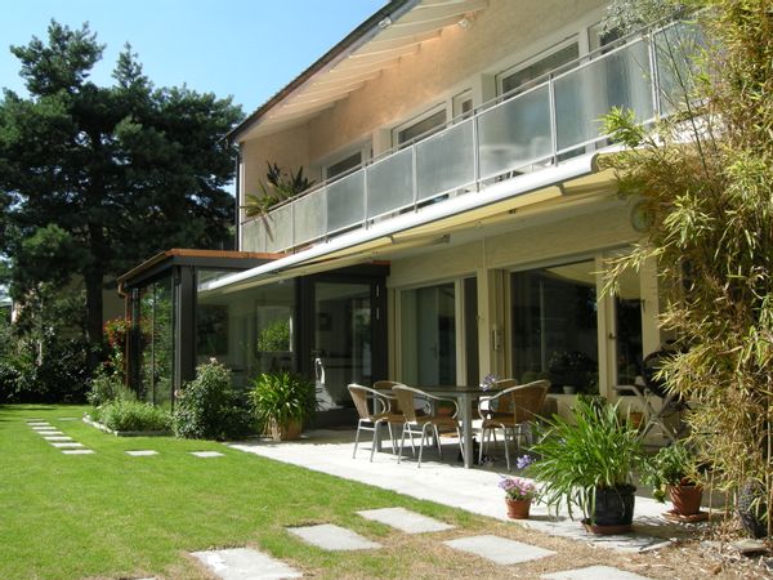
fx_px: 804
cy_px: 290
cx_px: 386
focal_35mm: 36
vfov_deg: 39.7
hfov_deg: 51.4
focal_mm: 7.5
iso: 64
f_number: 4.8
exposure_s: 1/199
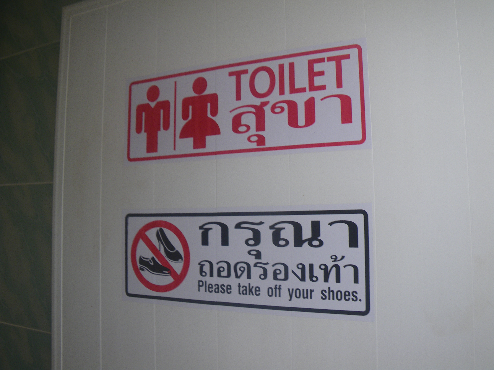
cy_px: 185
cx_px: 247
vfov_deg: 49.7
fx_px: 400
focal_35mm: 28
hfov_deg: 63.4
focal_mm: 5
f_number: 3.5
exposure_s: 1/60
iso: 50
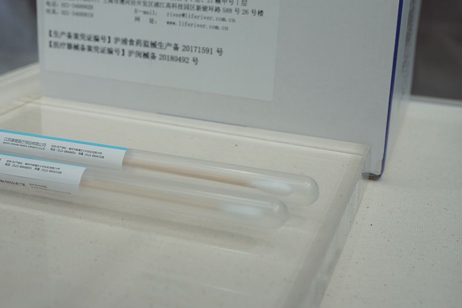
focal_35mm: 54
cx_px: 140
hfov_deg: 36.3
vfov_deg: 24.9
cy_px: 87
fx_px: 693
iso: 500
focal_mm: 35
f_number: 7.1
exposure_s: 1/100
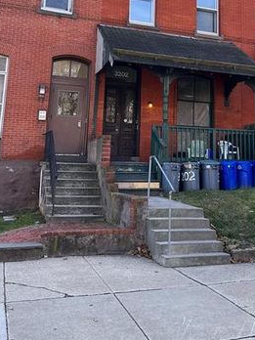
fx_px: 452
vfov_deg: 39.8
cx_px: 184
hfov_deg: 31.1
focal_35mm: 46
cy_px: 73
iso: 80
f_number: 1.78
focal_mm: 6.86
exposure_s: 1/650
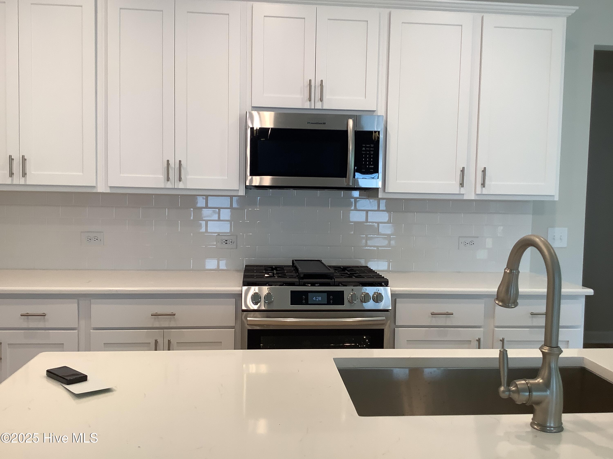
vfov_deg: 45.4
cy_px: 230
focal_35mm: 31
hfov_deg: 58.4
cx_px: 306
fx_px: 549
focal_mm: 3.3
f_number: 2.4
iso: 64
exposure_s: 1/50
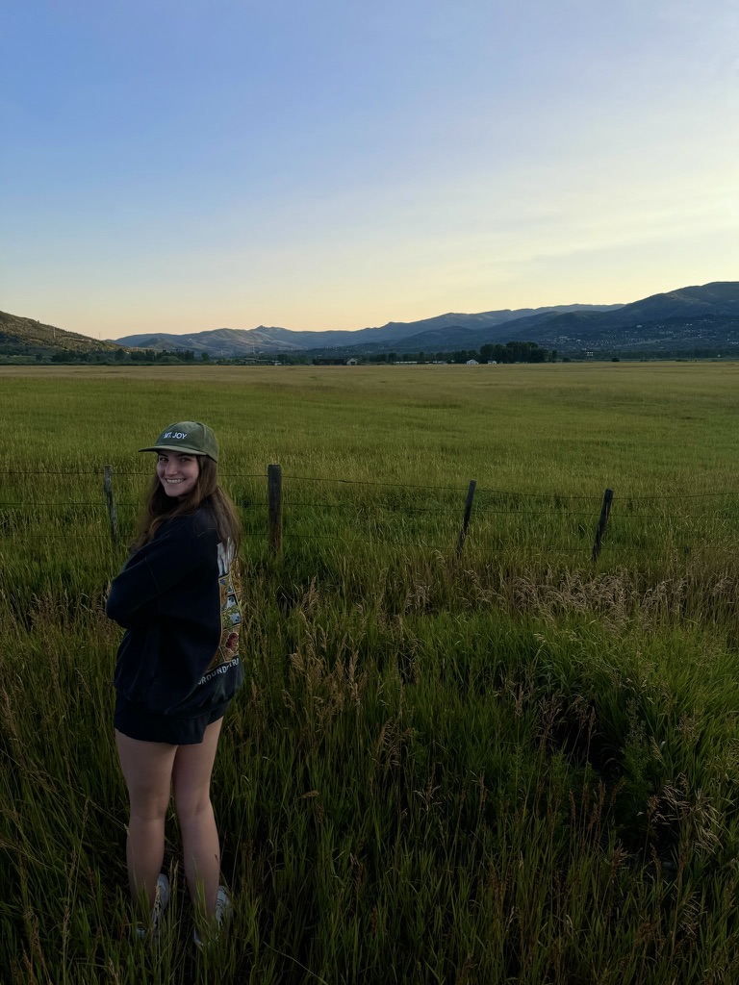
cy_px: 492
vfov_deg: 71.6
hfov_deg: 56.8
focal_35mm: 24
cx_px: 370
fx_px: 683
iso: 80
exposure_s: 1/1215
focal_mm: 6.76
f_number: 1.78
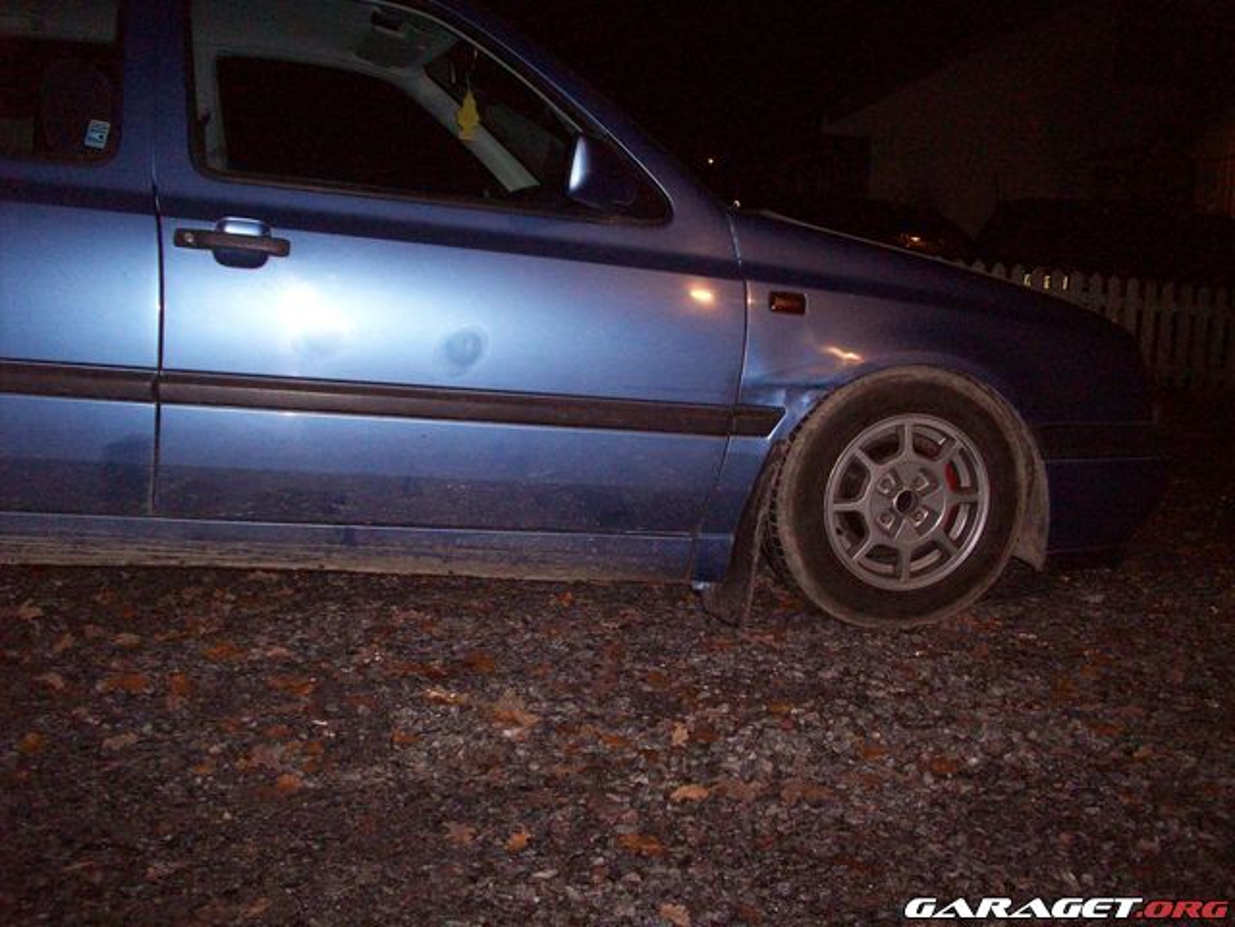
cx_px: 618
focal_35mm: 37
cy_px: 464
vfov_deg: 38.7
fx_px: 1320
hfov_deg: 50.1
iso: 200
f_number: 2.8
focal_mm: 6.2
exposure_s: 1/64
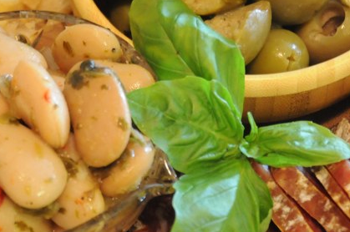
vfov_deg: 10.6
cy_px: 27
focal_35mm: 128
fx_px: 1245
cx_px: 201
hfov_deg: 16.0
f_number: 4.2
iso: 1600
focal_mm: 35
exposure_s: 1/20
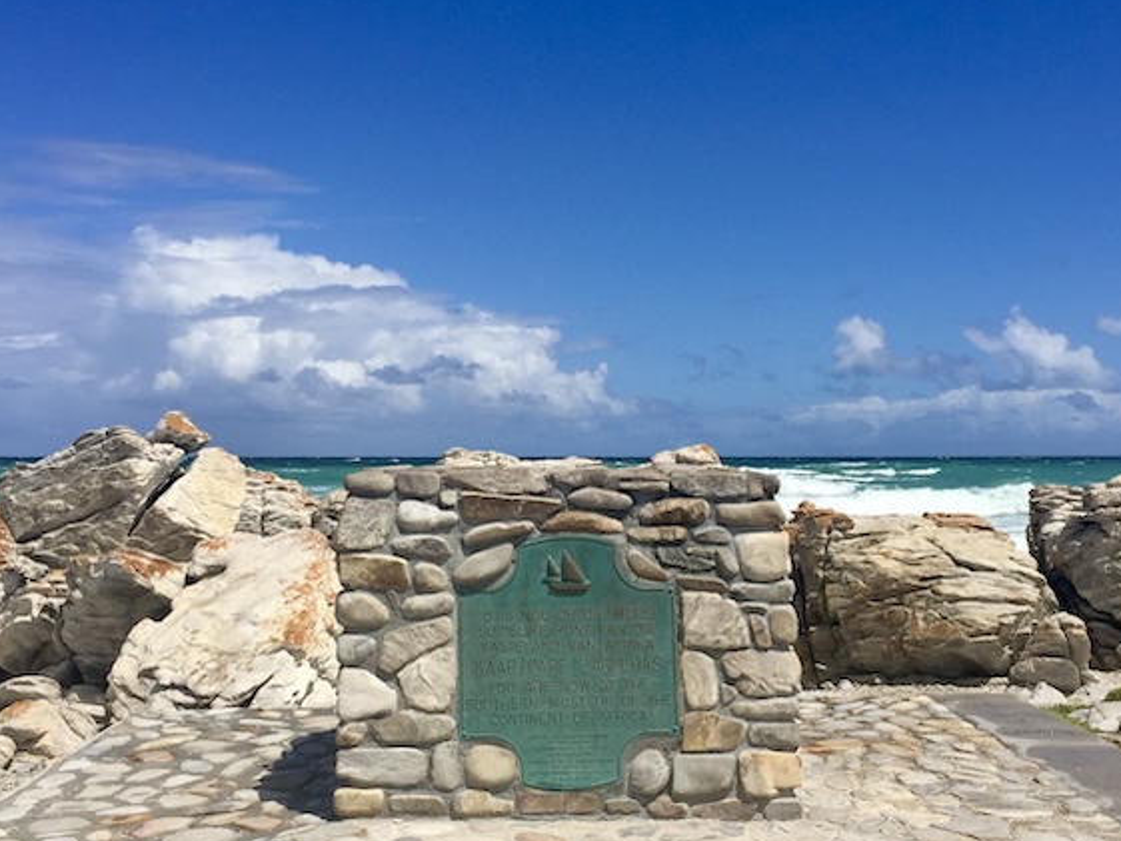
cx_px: 583
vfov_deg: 45.5
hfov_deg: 58.3
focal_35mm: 31
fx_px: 1004
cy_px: 423
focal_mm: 4.15
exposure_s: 1/4950
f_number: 2.2
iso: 32
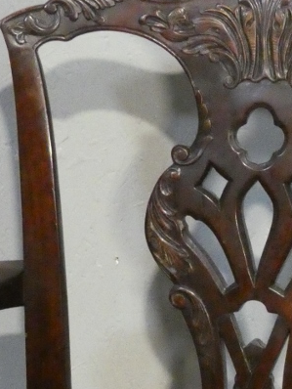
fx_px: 3236
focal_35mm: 288
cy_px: 379
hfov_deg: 5.2
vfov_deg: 6.9
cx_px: 306
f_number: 5
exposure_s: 1/125
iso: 3200
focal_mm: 20.1
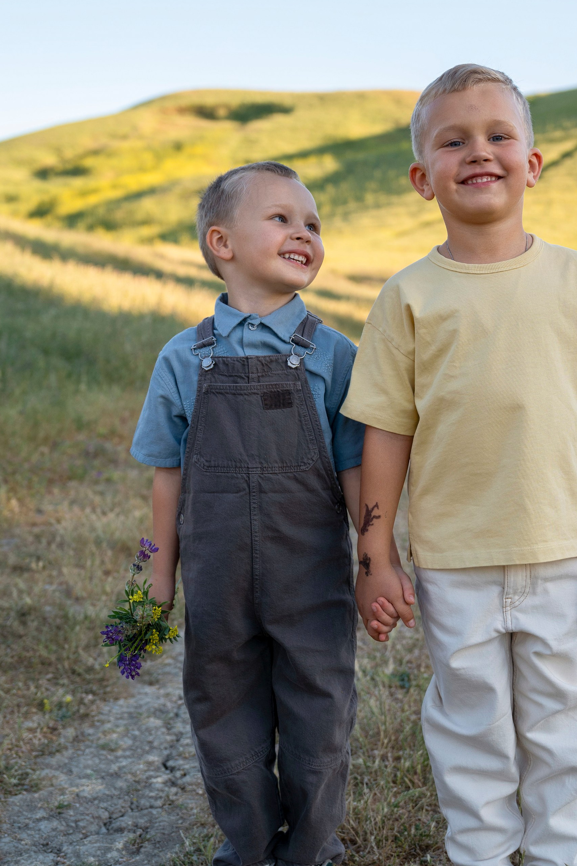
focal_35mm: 53
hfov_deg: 25.4
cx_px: 381
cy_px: 368
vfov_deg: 37.4
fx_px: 1274
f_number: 2.8
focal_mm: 33
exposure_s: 1/500
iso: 200
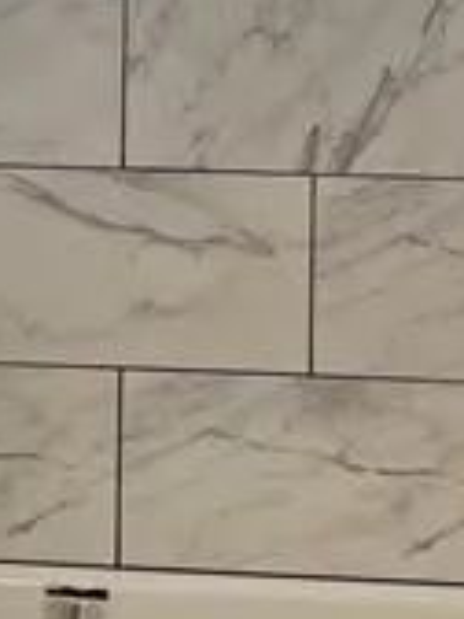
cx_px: 155
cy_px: -11
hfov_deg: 12.4
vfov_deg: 16.2
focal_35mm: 119
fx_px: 2127
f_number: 1.6
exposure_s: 1/120
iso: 40
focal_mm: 5.1
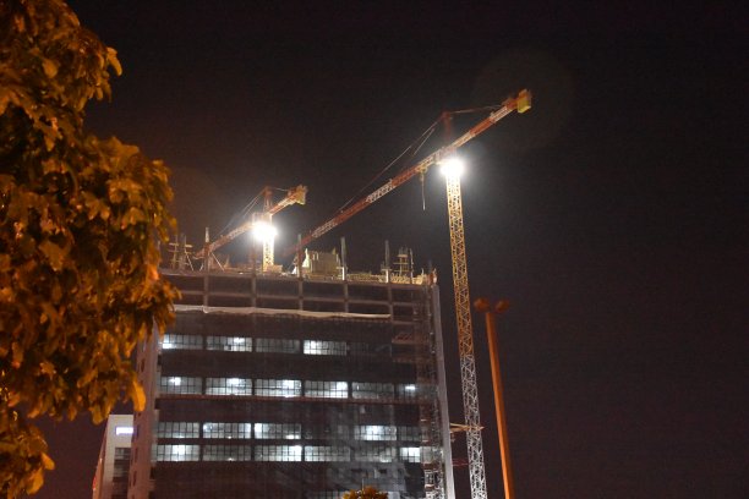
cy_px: 250
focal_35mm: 45
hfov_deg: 43.6
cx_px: 374
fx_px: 936
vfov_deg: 29.9
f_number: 4
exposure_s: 1/40
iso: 12800
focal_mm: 30
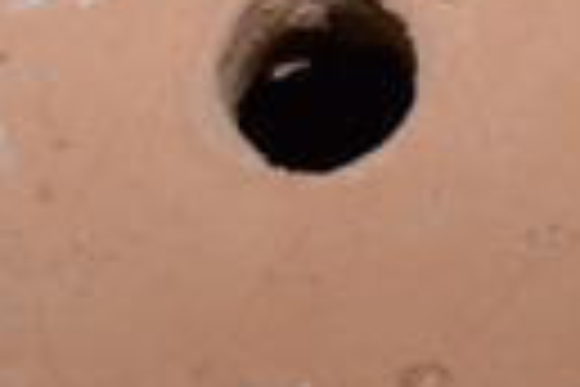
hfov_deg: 11.1
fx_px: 2988
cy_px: 178
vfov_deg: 7.4
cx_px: 382
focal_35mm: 185
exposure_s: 1/125
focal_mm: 25
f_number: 5.6
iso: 800
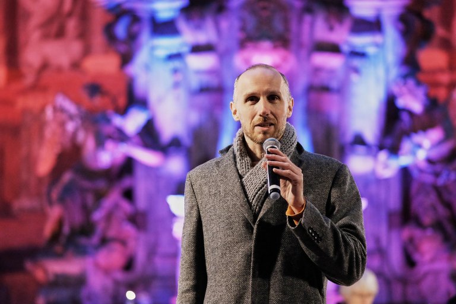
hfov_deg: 16.0
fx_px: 1621
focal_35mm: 128
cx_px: 228
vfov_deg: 10.7
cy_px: 152
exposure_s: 1/200
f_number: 1.8
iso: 5000
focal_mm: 85
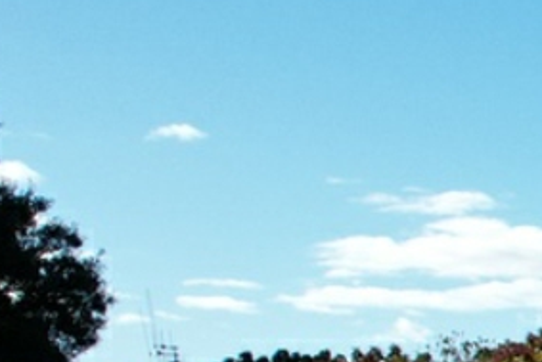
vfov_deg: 8.6
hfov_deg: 10.0
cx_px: 1657
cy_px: 810
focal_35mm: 149
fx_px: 2244
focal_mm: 8.38
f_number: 2.8
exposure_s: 1/1500
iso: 100
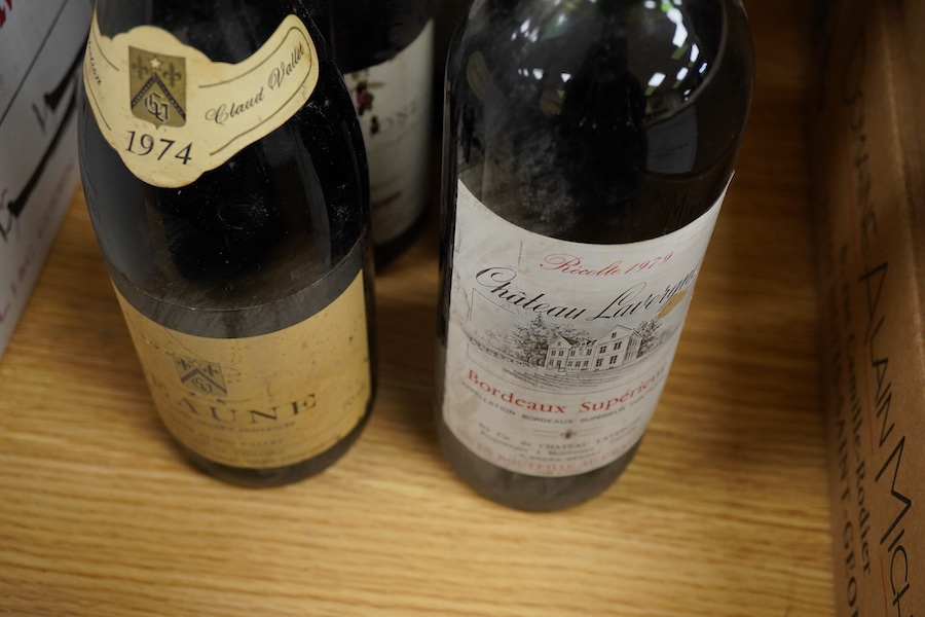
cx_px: 462
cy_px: 308
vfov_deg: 29.9
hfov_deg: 43.6
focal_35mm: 45
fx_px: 1156
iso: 1250
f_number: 7.1
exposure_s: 1/125
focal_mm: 30
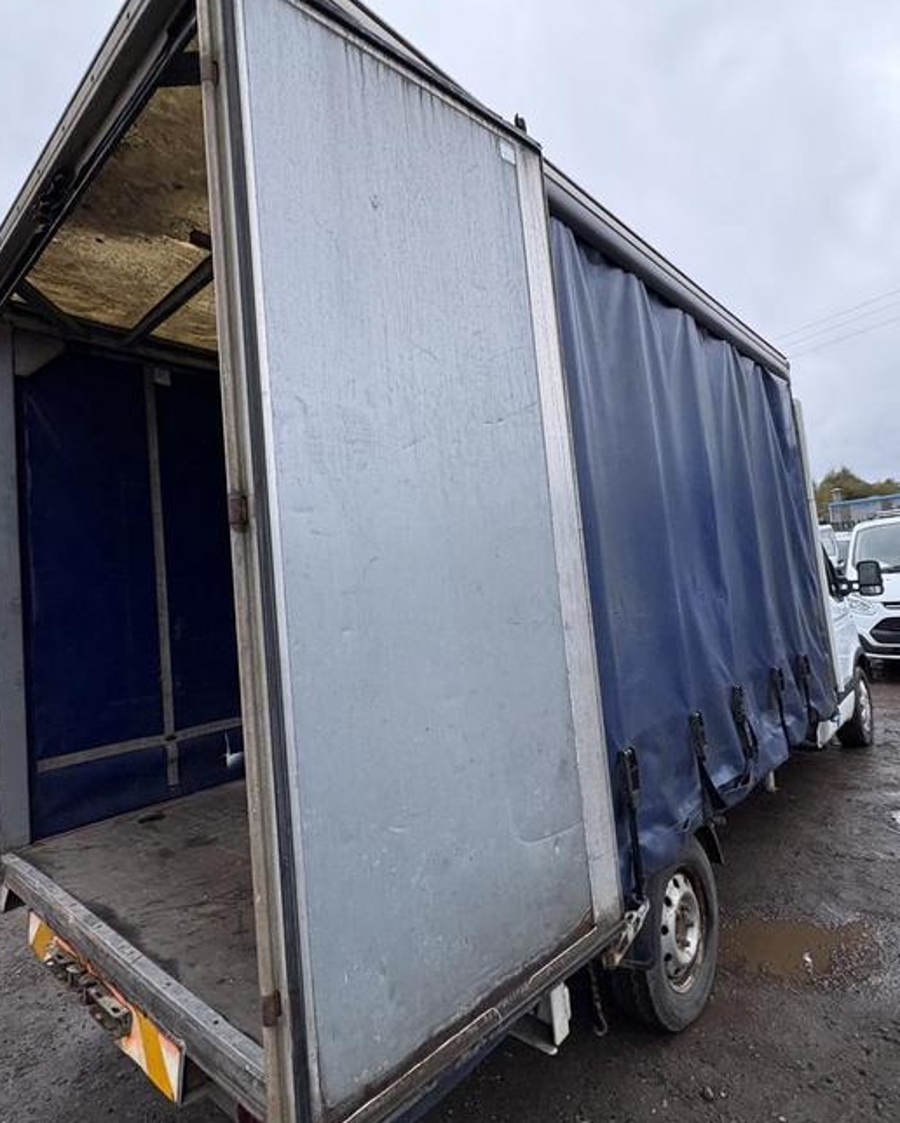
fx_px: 632
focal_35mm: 19
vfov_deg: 83.2
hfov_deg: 70.8
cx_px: 426
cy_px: 542
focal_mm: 2.22
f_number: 2.2
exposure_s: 1/60
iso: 320
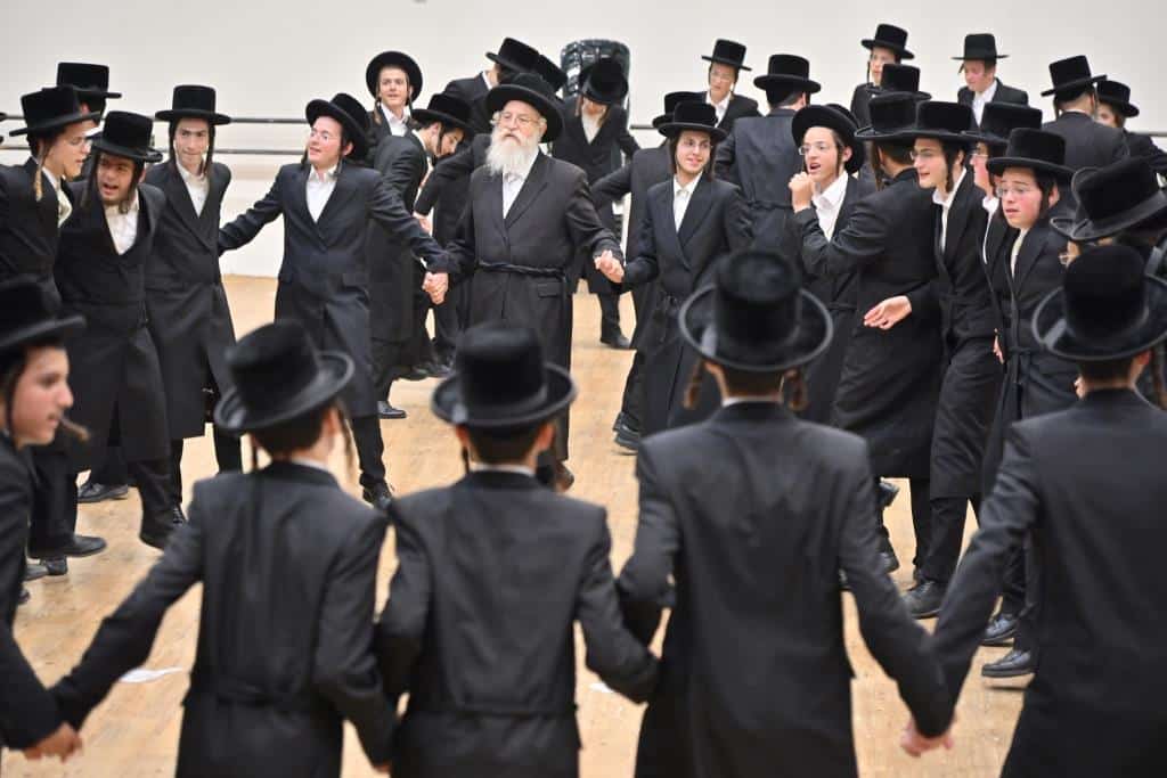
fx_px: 3890
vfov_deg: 11.4
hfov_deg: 17.1
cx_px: 584
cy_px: 389
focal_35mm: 120
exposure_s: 1/160
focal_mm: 120
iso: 1000
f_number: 4
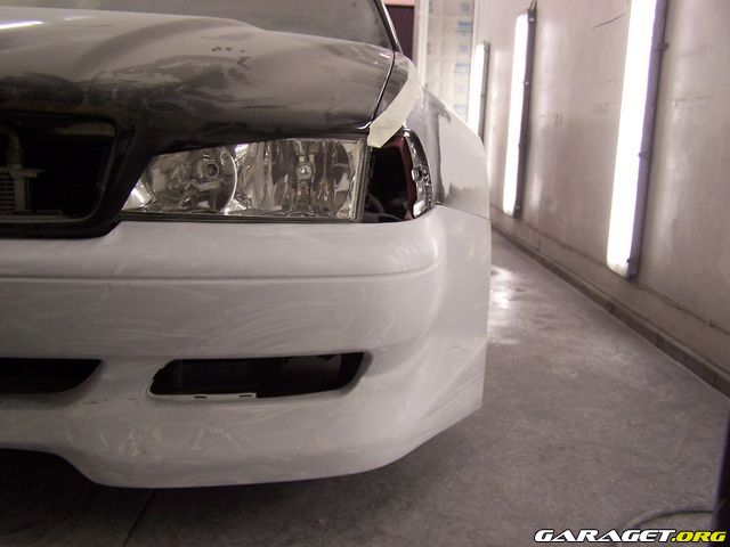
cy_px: 274
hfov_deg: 49.0
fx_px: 801
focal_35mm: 38
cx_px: 365
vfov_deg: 37.7
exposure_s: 1/30
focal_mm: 6.3
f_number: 2.8
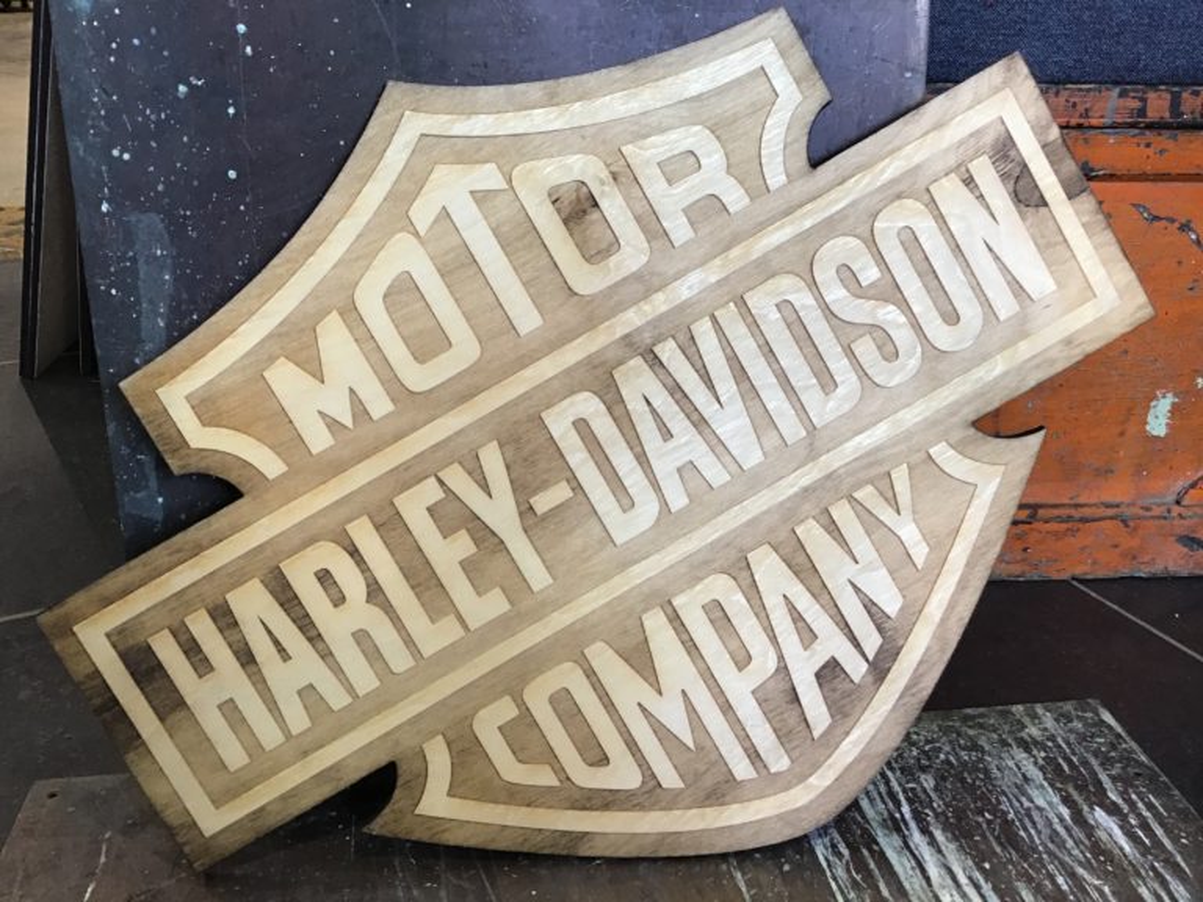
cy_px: 451
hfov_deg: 58.4
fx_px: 1077
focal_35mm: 31
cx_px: 602
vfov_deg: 45.4
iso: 64
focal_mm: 3.3
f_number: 2.4
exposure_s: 1/33
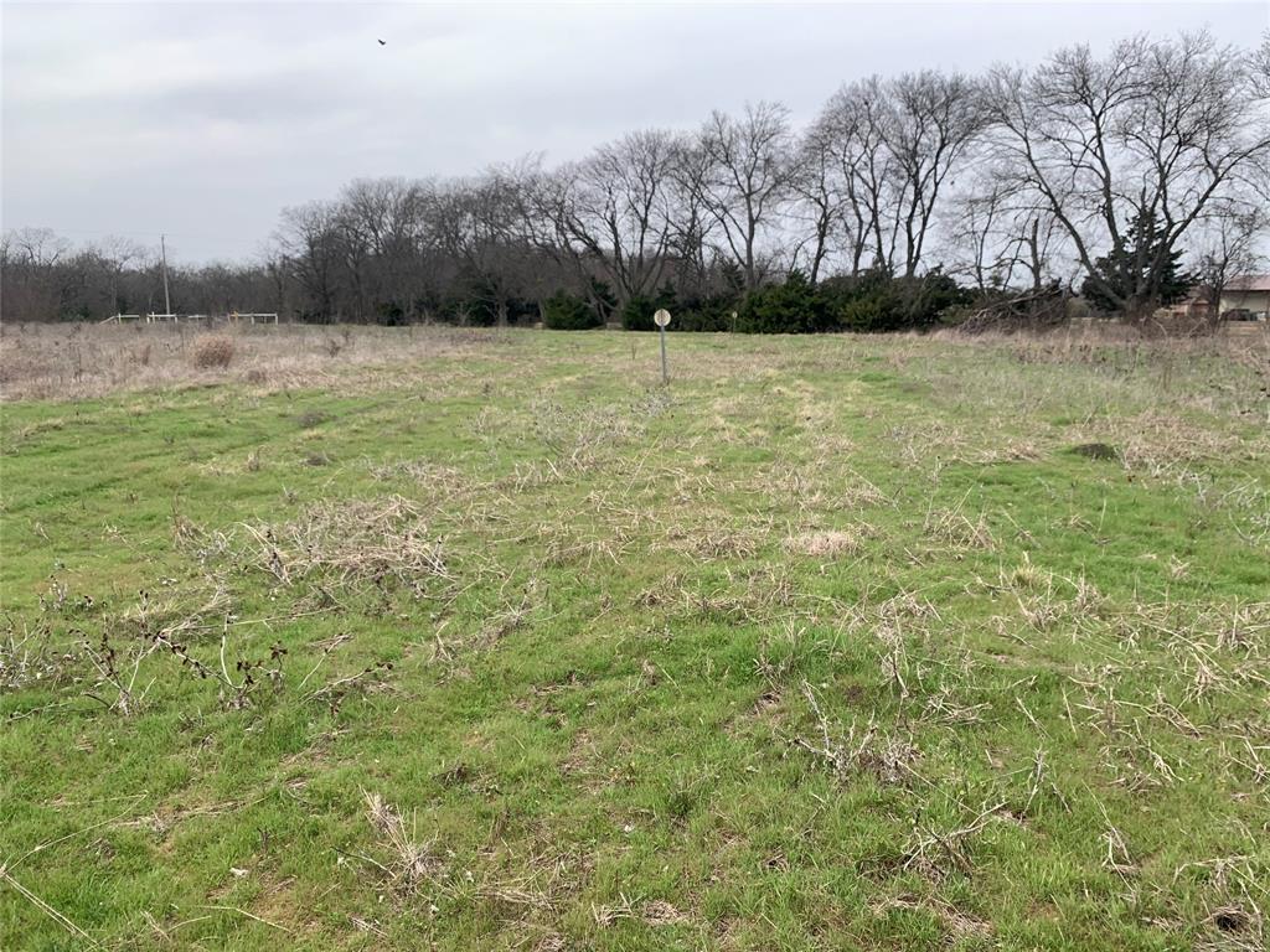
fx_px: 954
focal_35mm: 26
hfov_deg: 67.3
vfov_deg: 53.1
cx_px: 635
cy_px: 476
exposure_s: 1/981
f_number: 1.8
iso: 25
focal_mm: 4.25
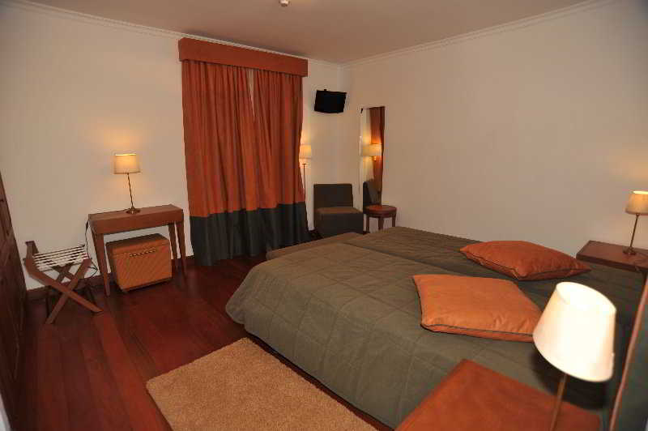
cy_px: 216
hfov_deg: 90.0
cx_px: 324
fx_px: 324
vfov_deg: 67.3
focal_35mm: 18
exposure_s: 1/100
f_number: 5
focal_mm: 18
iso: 200
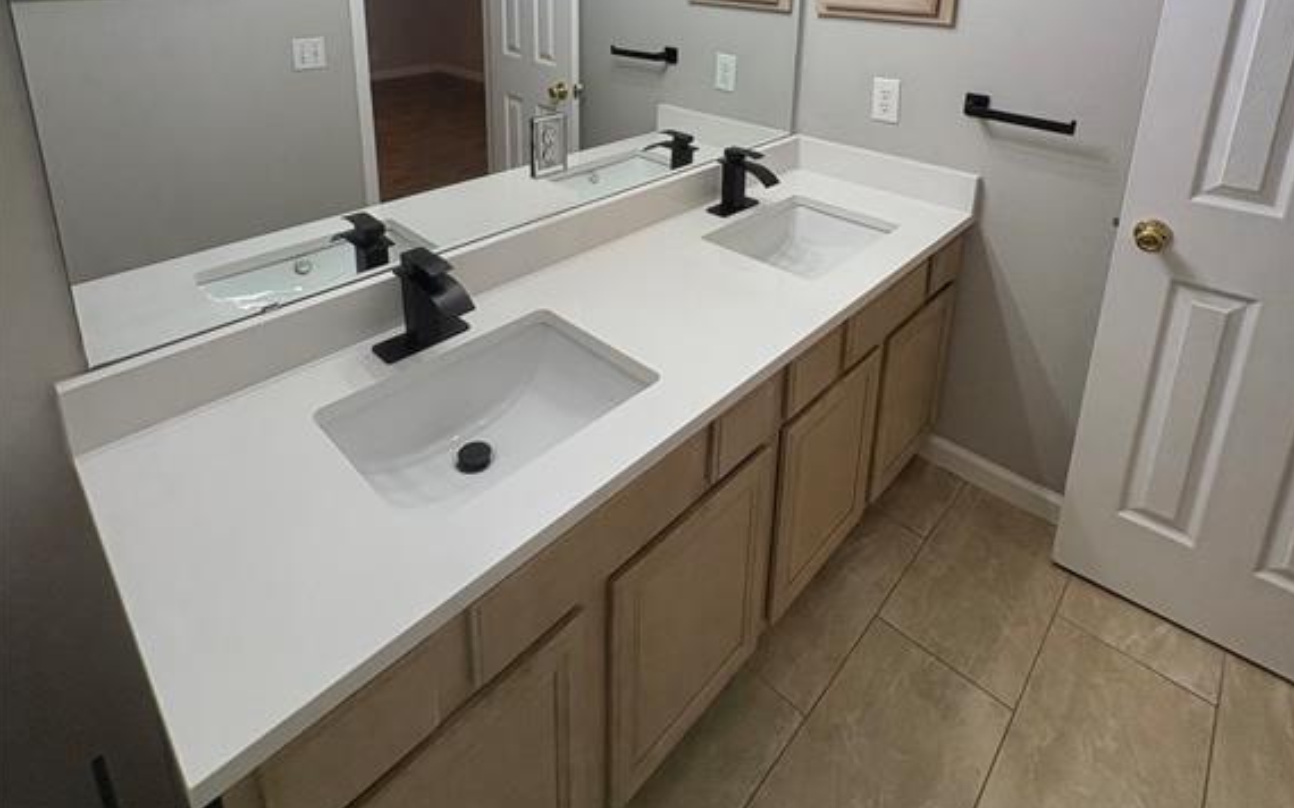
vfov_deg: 54.2
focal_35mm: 20
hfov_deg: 85.1
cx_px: 647
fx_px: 705
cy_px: 127
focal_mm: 2.22
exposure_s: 1/120
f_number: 2.2
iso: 160
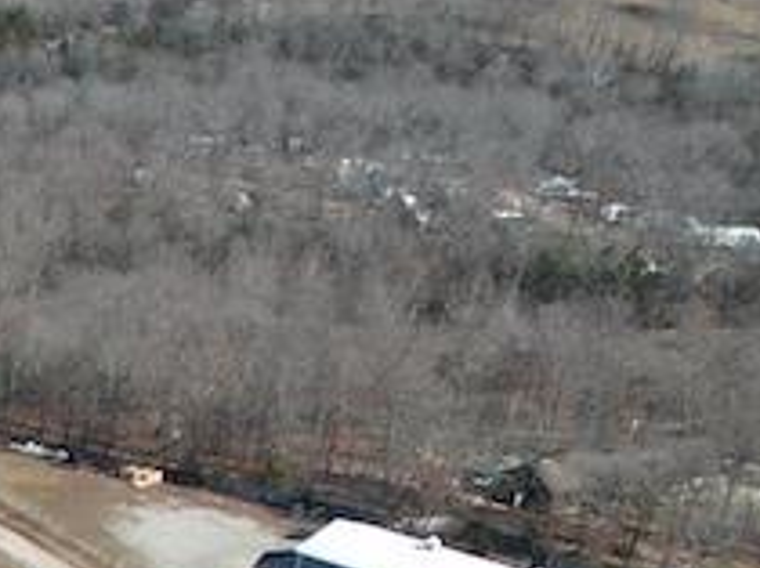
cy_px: 1123
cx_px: -887
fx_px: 2829
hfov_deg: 12.8
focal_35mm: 129
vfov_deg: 10.6
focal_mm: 8.38
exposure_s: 1/180
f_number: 2.8
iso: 100
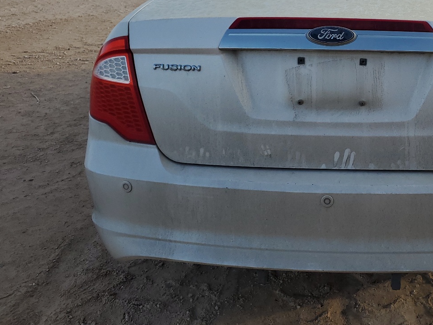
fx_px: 538
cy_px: 85
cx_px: 356
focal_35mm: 43
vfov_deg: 33.0
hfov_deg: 41.6
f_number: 1.5
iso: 50
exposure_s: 1/1429
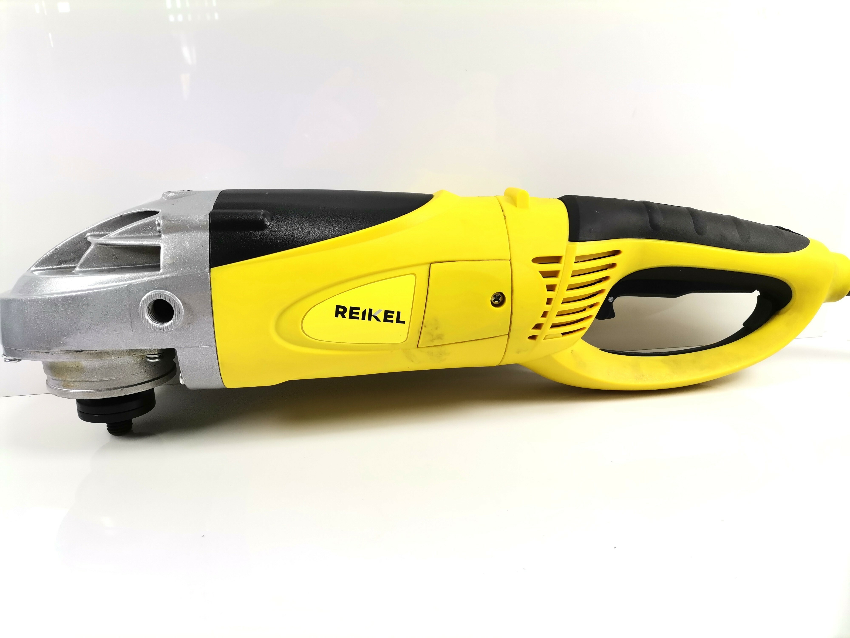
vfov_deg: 53.1
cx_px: 425
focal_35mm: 26
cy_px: 319
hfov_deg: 67.3
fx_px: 638
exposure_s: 1/240
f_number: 1.8
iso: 50
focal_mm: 4.75
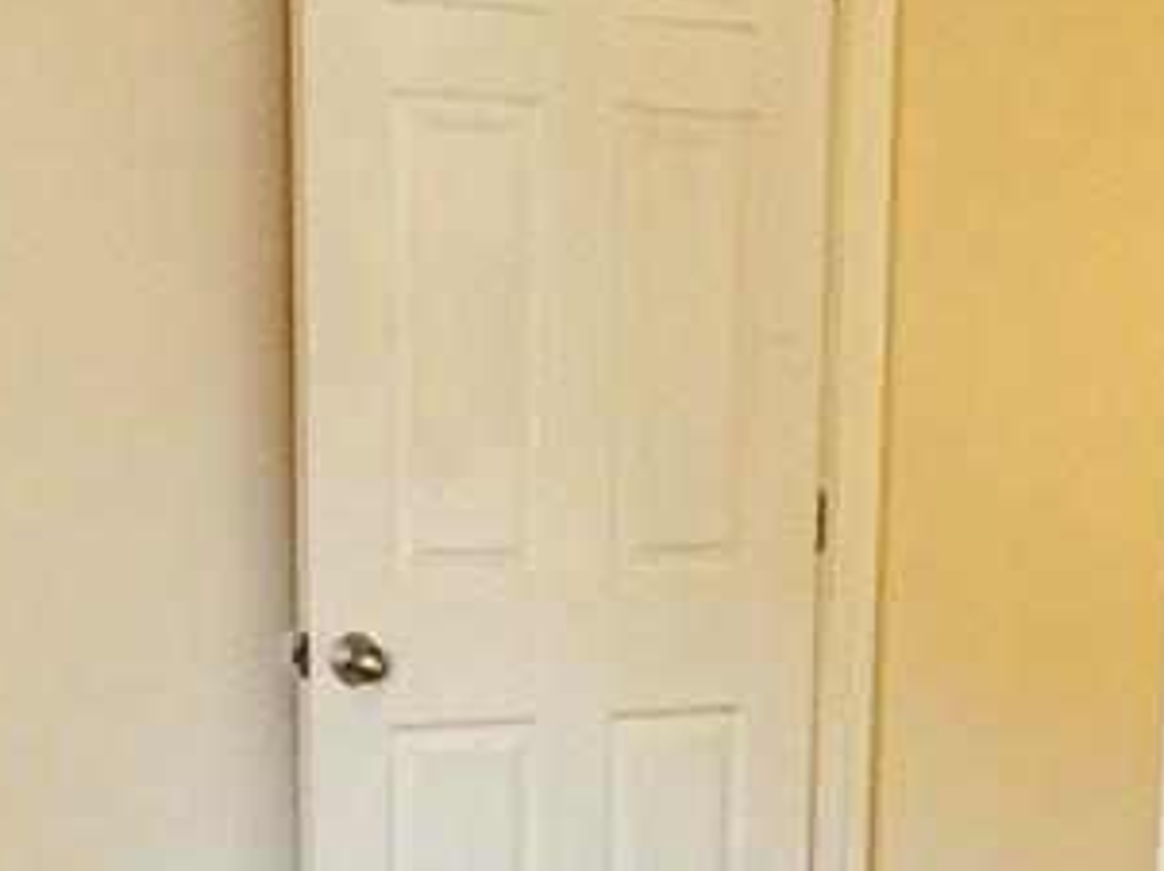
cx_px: 937
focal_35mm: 95
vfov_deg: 15.0
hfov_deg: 20.4
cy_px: 1033
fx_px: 3192
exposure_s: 1/60
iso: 200
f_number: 2.2
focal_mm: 2.22
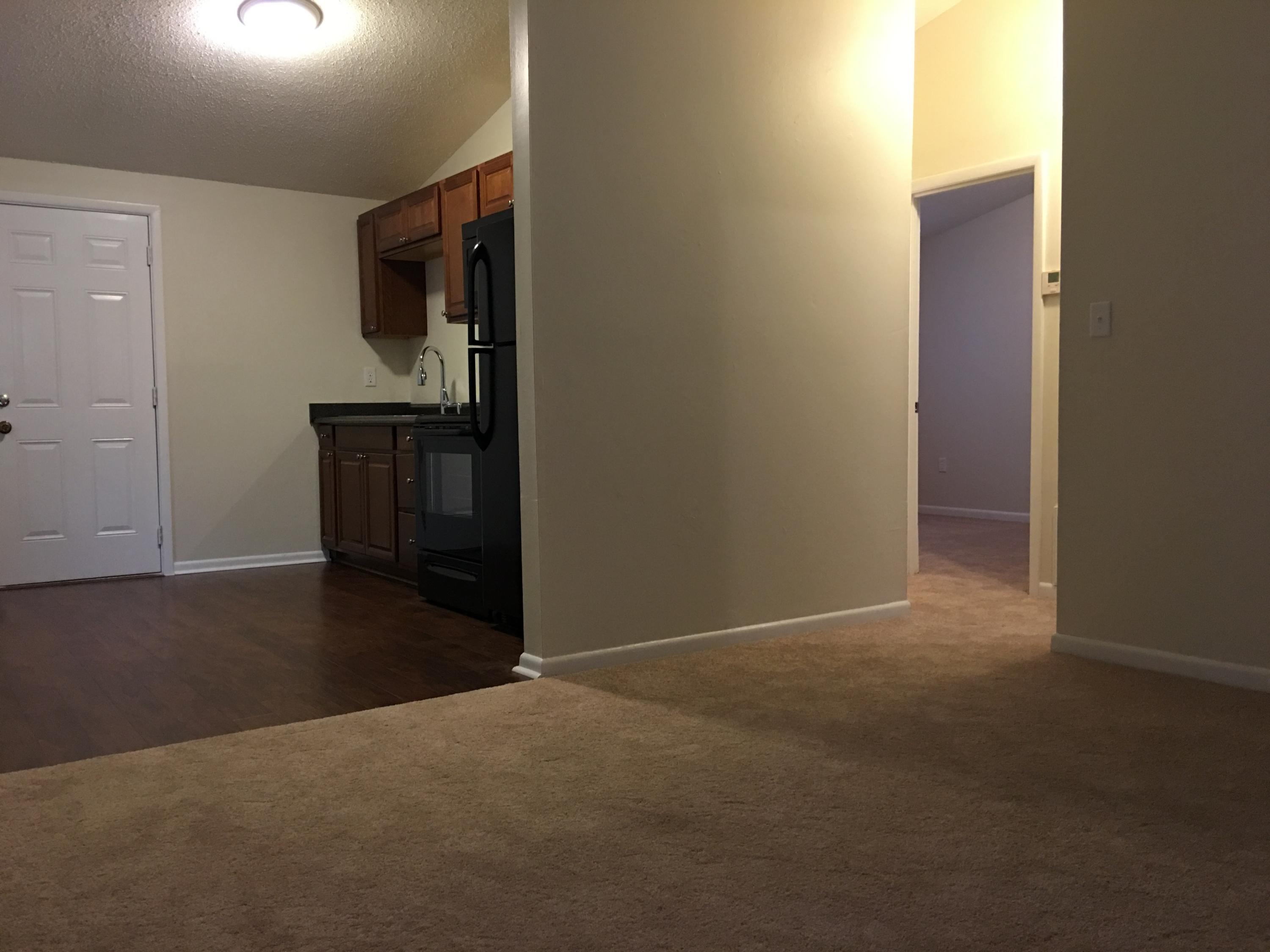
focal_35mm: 29
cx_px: 635
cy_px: 476
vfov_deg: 48.2
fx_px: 1064
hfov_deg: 61.7
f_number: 2.2
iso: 100
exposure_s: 1/10
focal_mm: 4.15
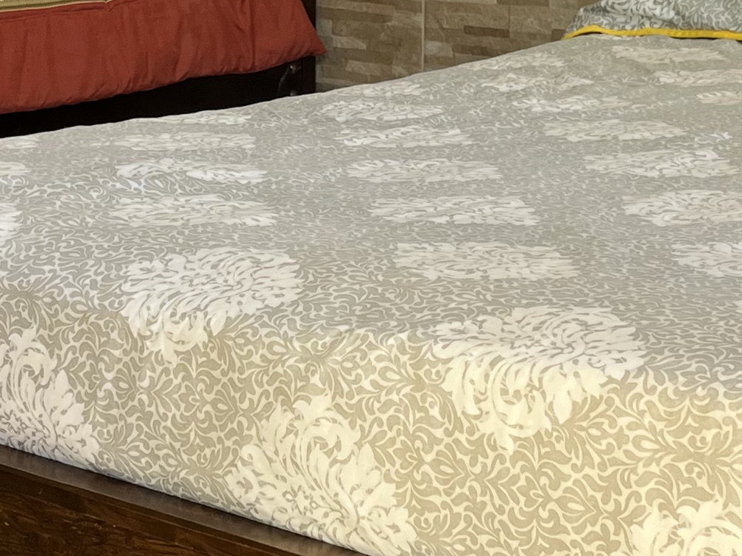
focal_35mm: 104
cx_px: 366
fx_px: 2229
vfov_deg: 14.2
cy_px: 139
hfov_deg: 18.9
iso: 80
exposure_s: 1/122
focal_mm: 5.1
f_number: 1.6
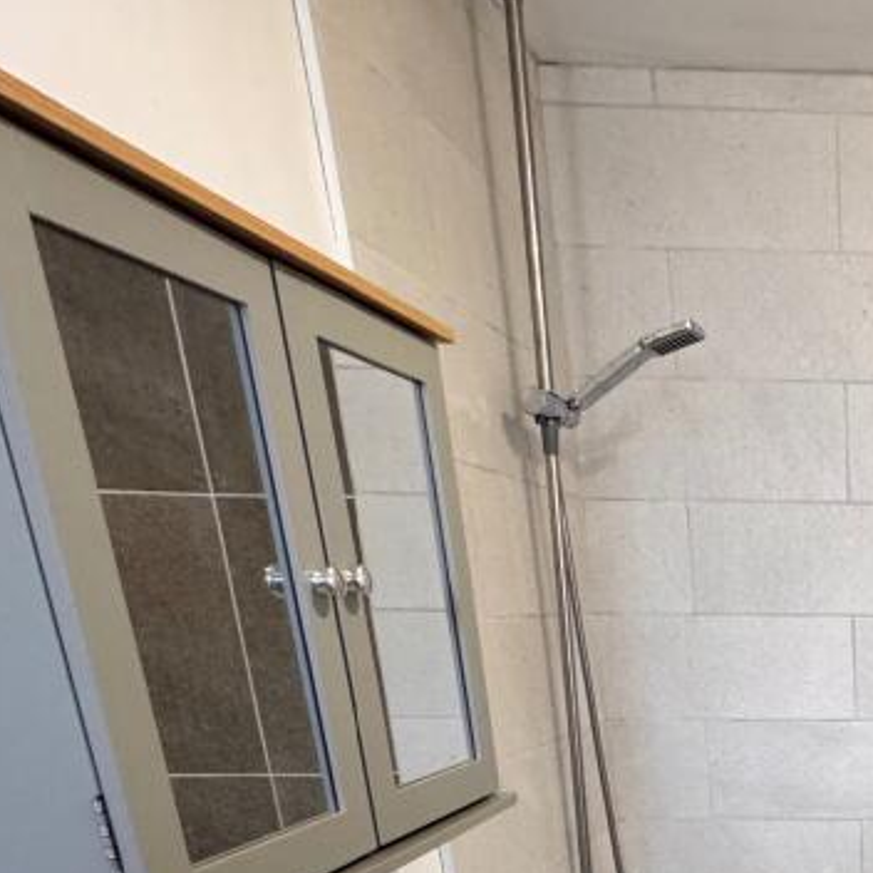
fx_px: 1027
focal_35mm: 36
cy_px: 945
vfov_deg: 38.6
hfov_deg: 37.7
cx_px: 982
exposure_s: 1/50
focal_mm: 2.22
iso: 320
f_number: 2.2
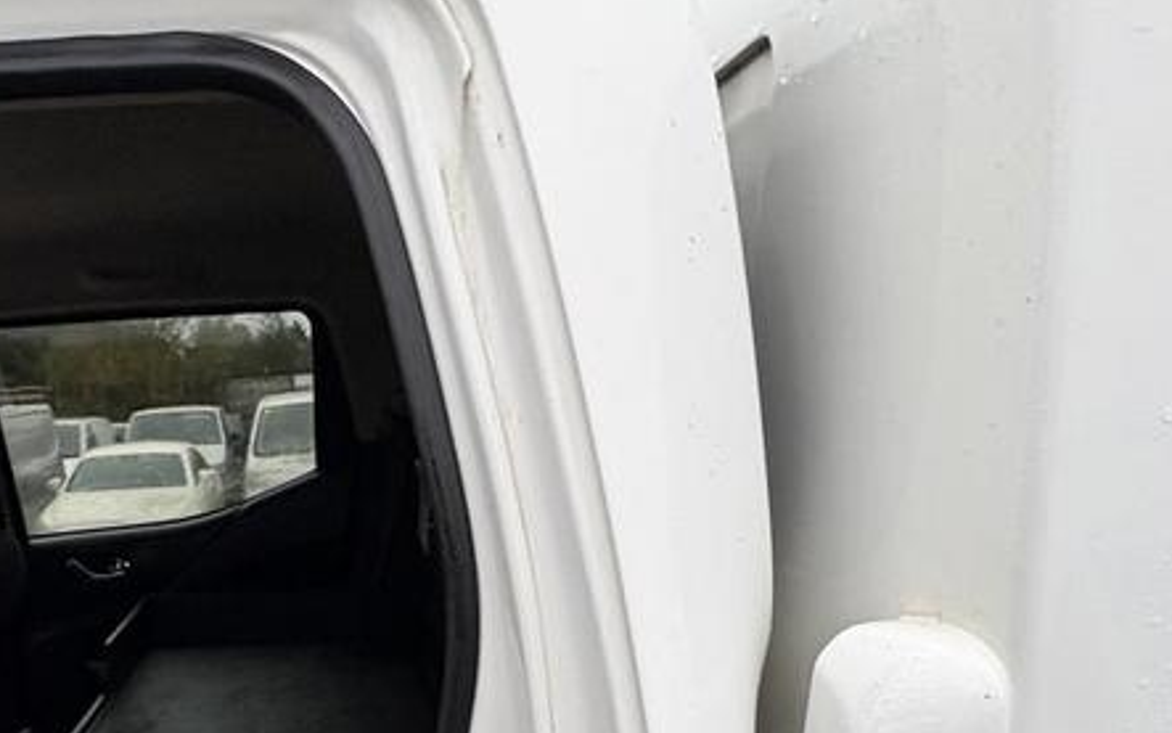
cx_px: 307
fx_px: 958
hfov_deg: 59.8
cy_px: 826
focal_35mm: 30
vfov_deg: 35.2
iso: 64
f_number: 2.2
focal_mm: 2.22
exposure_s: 1/129
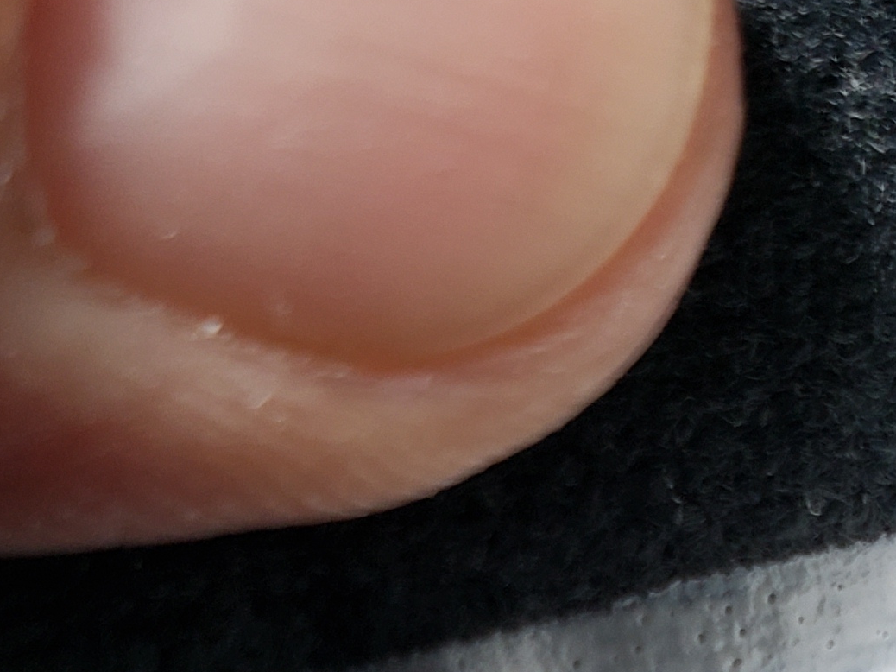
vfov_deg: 13.0
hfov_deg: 19.2
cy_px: 1279
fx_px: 2614
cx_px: 741
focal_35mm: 101
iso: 100
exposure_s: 1/100
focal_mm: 4.3
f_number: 2.4
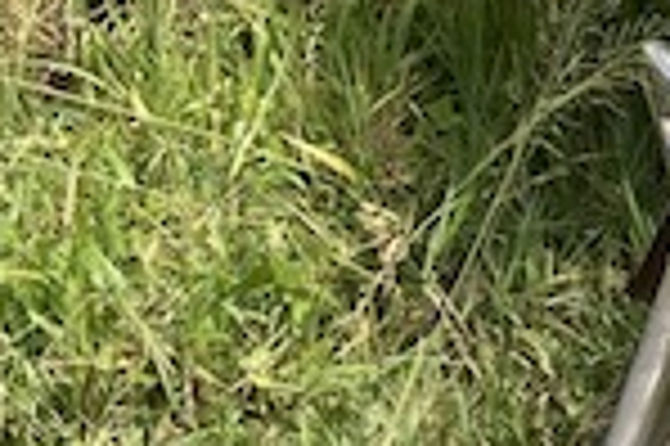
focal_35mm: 147
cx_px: 1093
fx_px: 2733
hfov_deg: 13.0
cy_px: -106
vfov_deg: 9.2
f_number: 1.8
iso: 20
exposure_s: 1/1200
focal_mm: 3.99
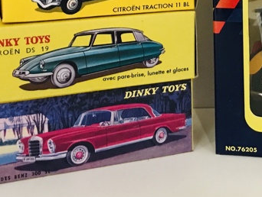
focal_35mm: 65
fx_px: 493
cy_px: -24
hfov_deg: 28.6
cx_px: 236
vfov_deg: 21.4
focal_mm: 3.99
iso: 100
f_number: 1.8
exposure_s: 1/7
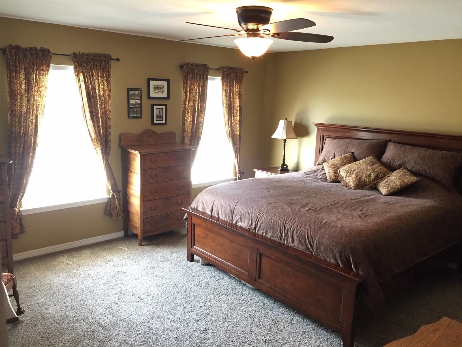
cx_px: 231
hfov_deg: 61.7
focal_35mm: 29
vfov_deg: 48.2
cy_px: 174
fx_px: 387
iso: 160
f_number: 2.2
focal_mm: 4.15
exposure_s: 1/30
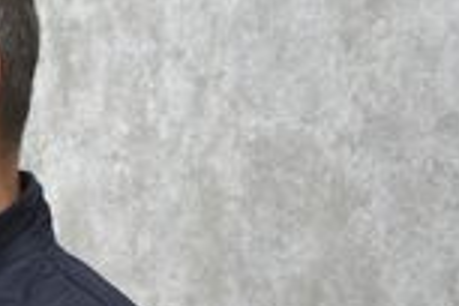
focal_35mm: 206
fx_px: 2626
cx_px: -495
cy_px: 453
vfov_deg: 6.6
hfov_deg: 9.3
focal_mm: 28
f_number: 4.2
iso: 500
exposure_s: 1/60
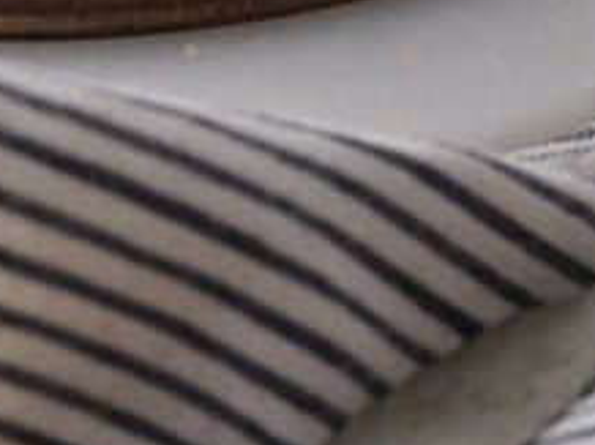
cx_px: 156
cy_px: -393
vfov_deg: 3.3
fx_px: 7675
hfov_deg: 4.4
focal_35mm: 447
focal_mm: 120
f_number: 10
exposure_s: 1/100
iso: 400
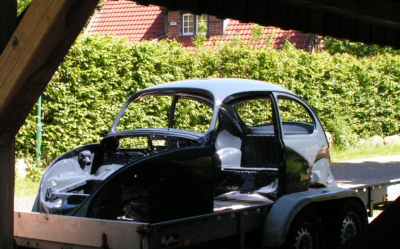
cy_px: 132
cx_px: 200
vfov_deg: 17.6
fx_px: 806
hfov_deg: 27.9
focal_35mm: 74
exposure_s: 1/100
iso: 50
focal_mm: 11.5
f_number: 4.5
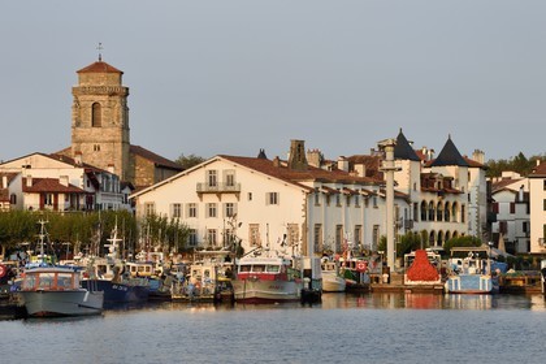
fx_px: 2806
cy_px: 182
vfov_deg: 7.4
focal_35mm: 185
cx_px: 273
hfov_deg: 11.1
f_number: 9
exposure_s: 1/200
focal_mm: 185
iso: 200
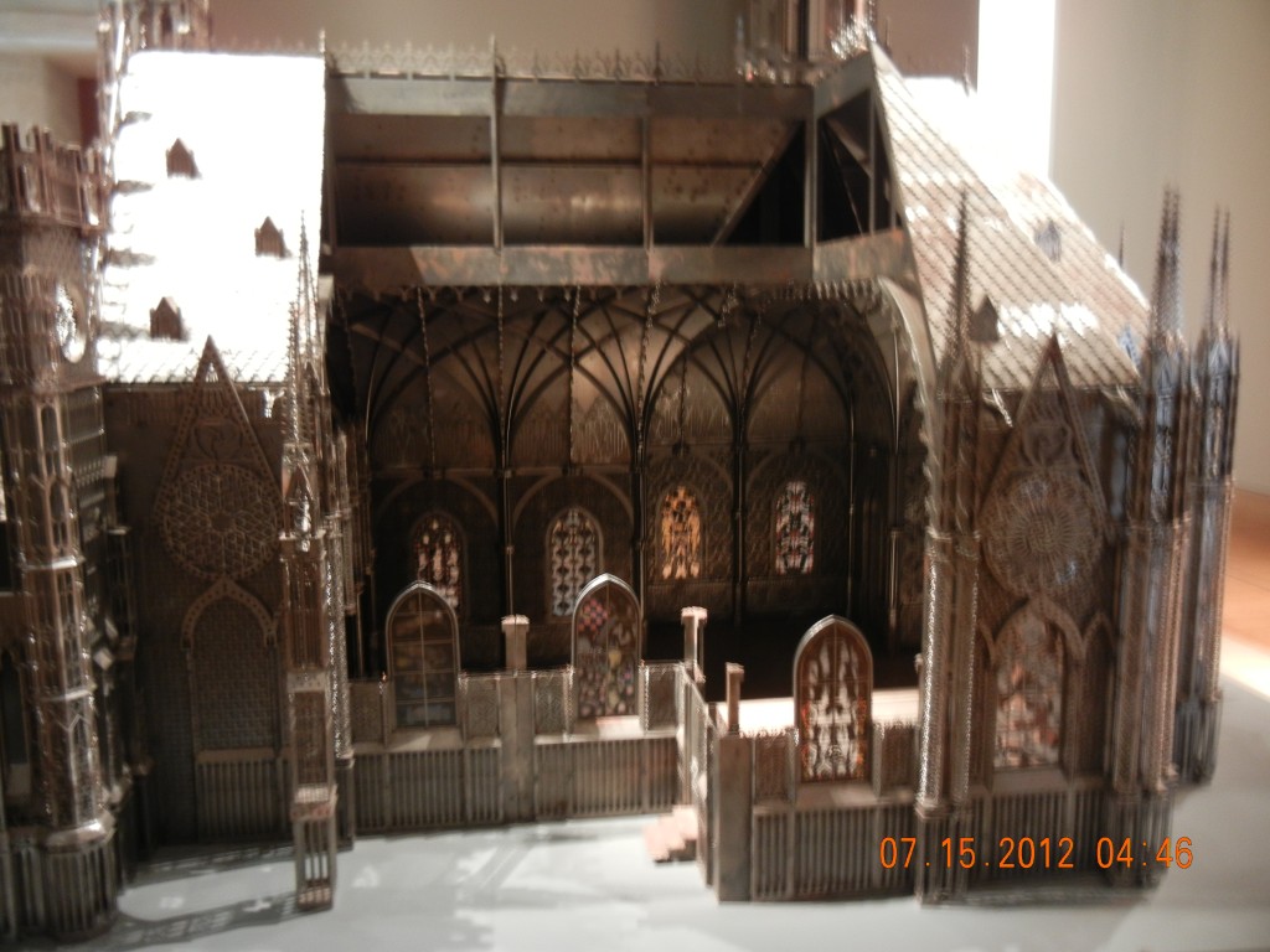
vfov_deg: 46.8
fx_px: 1101
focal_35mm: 30
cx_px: 635
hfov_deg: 60.0
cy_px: 476
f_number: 3.5
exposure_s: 1
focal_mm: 5.4
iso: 250
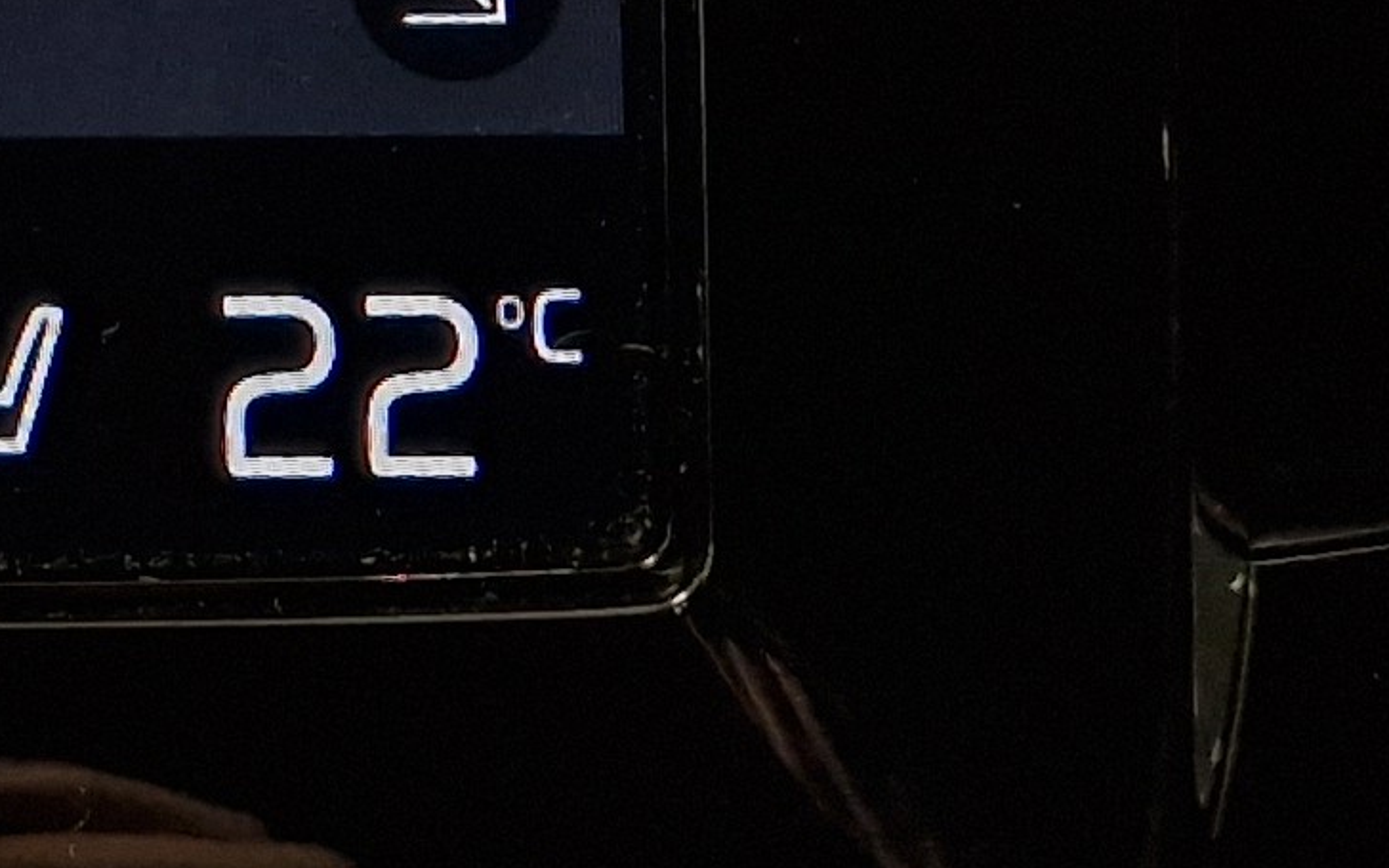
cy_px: -1150
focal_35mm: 134
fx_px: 5073
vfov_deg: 8.9
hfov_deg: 13.8
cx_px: -1183
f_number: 1.8
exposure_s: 1/100
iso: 200
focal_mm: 5.4
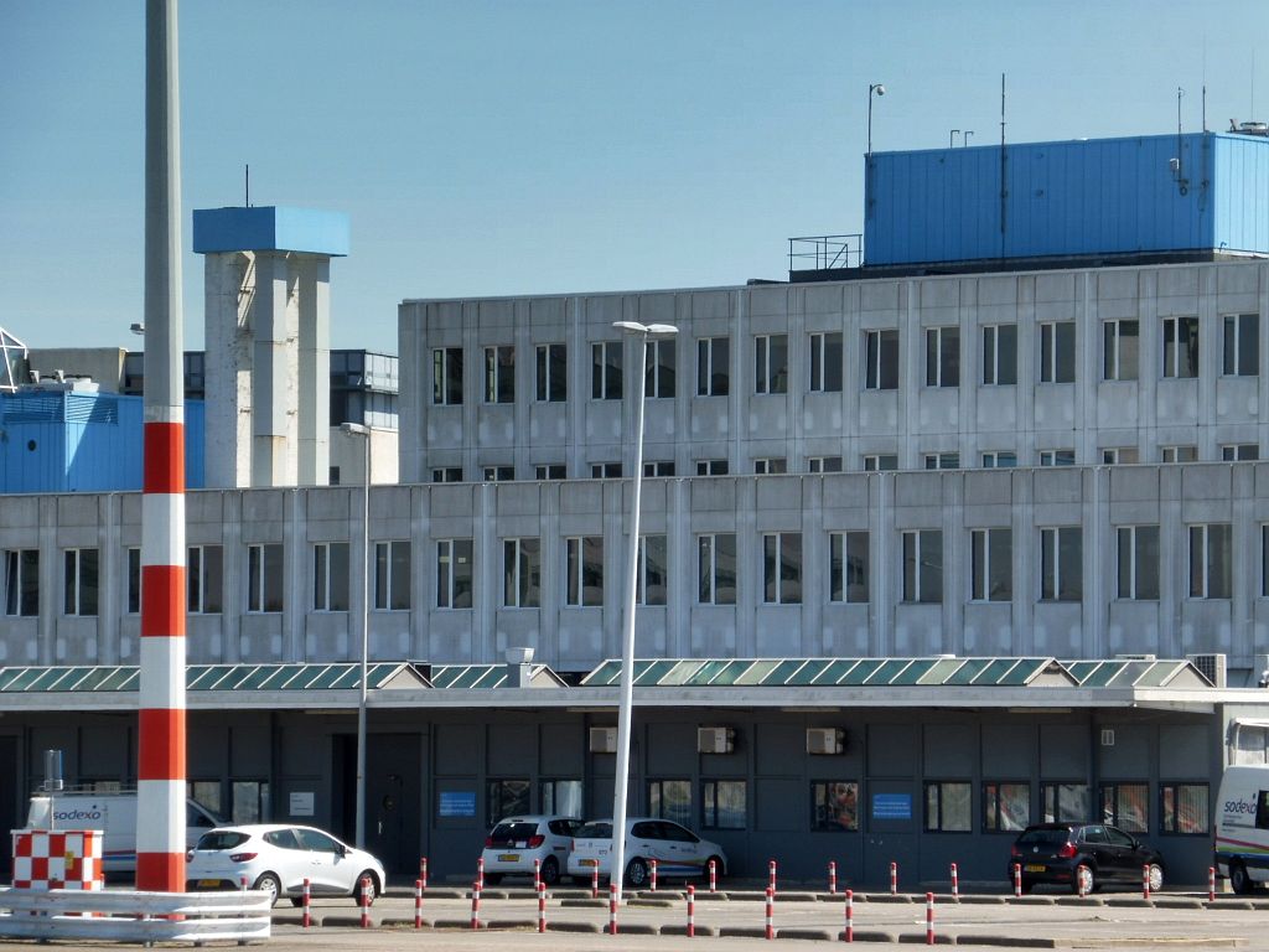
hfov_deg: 8.0
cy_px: 476
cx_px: 634
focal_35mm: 249
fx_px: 9128
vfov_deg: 6.0
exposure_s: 1/200
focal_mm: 44.4
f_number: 7.1
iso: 100
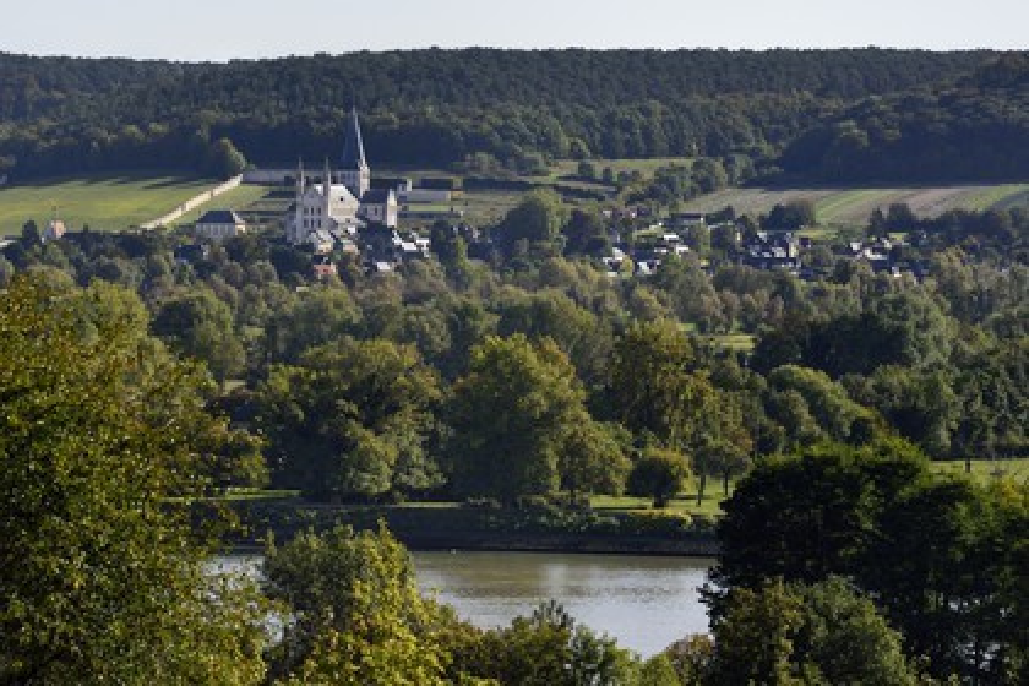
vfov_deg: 6.9
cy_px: 343
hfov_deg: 10.3
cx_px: 514
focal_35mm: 200
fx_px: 5716
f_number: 8
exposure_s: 1/400
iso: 200
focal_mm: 200
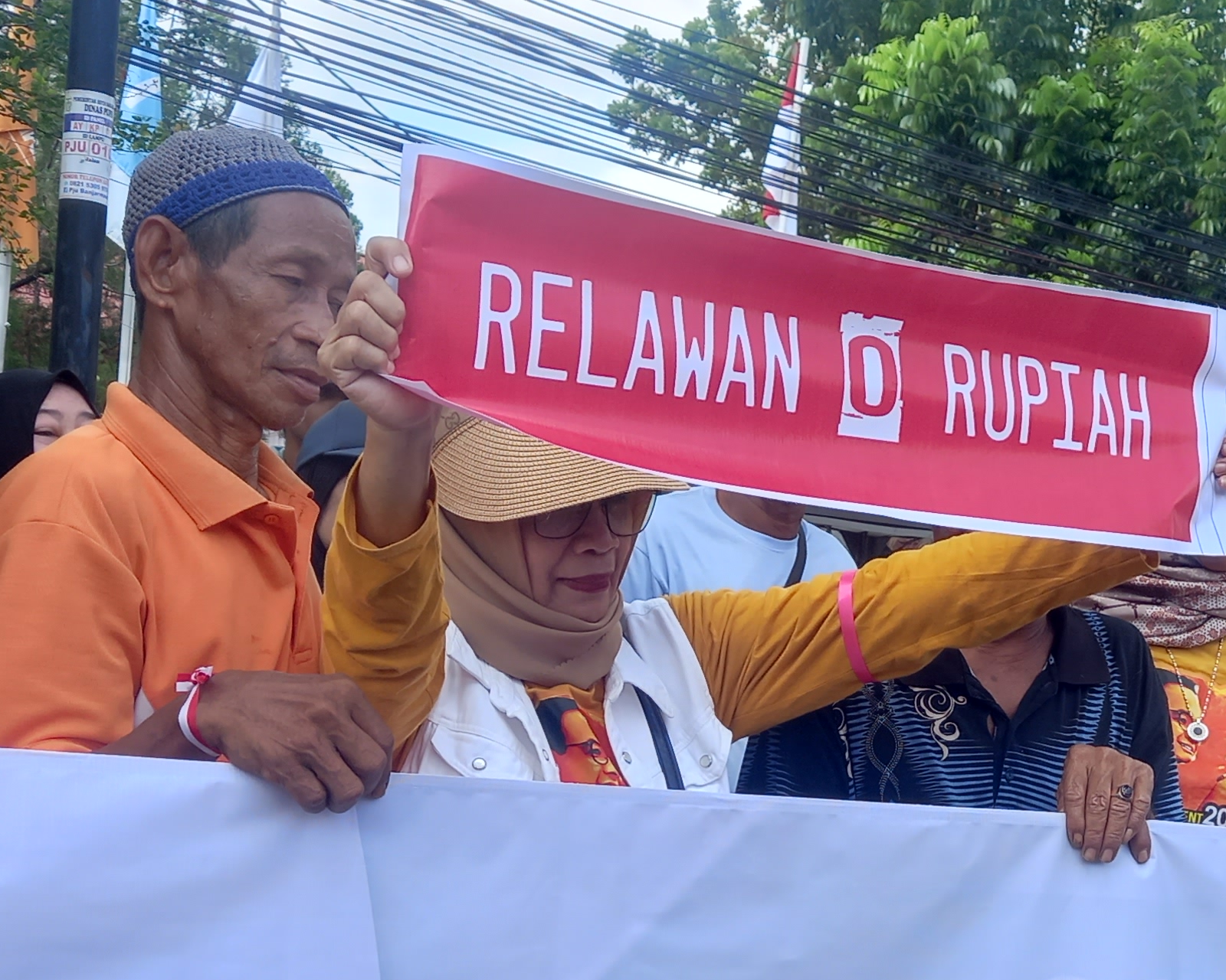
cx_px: 877
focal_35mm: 61
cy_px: 694
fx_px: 2213
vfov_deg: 24.8
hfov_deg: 30.6
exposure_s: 1/246
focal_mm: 4.6
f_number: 2
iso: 25
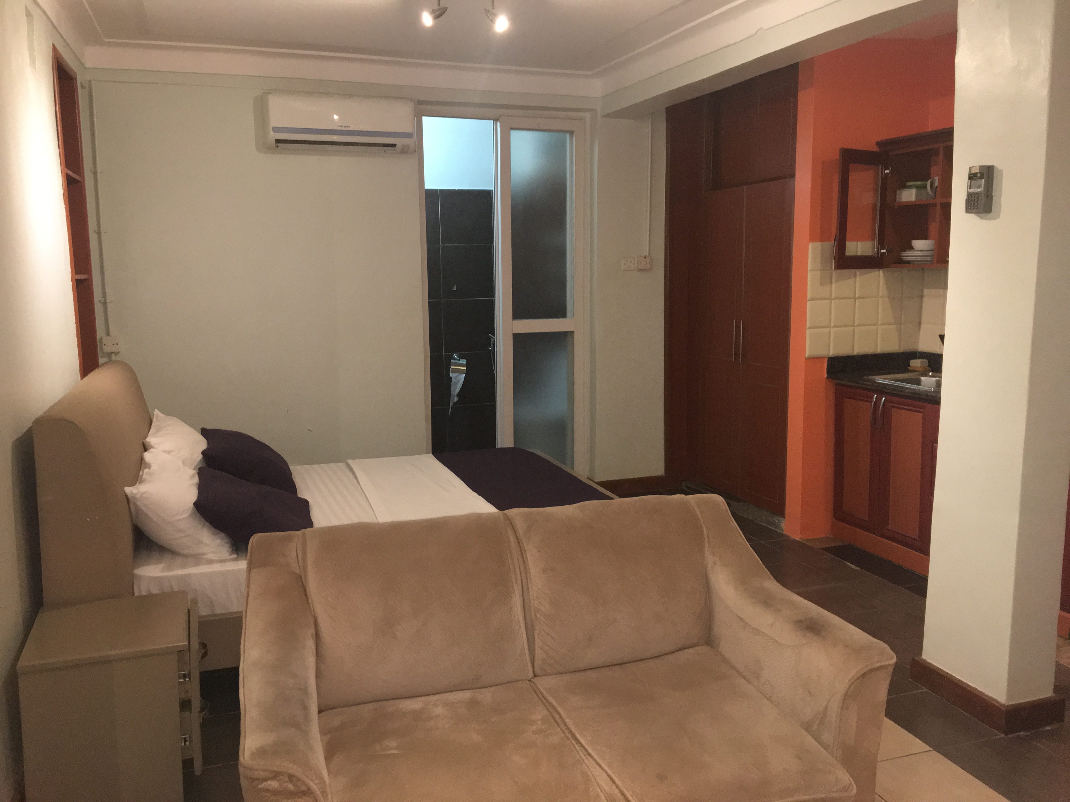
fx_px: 896
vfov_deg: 48.2
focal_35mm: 29
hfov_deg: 61.7
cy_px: 401
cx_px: 535
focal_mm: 4.15
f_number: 2.2
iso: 200
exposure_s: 1/17
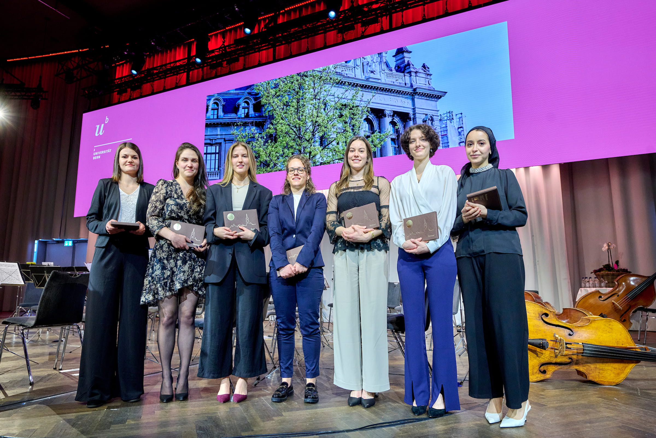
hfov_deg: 77.3
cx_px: 328
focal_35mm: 22
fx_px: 410
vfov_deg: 56.1
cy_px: 219
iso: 2000
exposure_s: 1/200
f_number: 5
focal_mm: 22.5
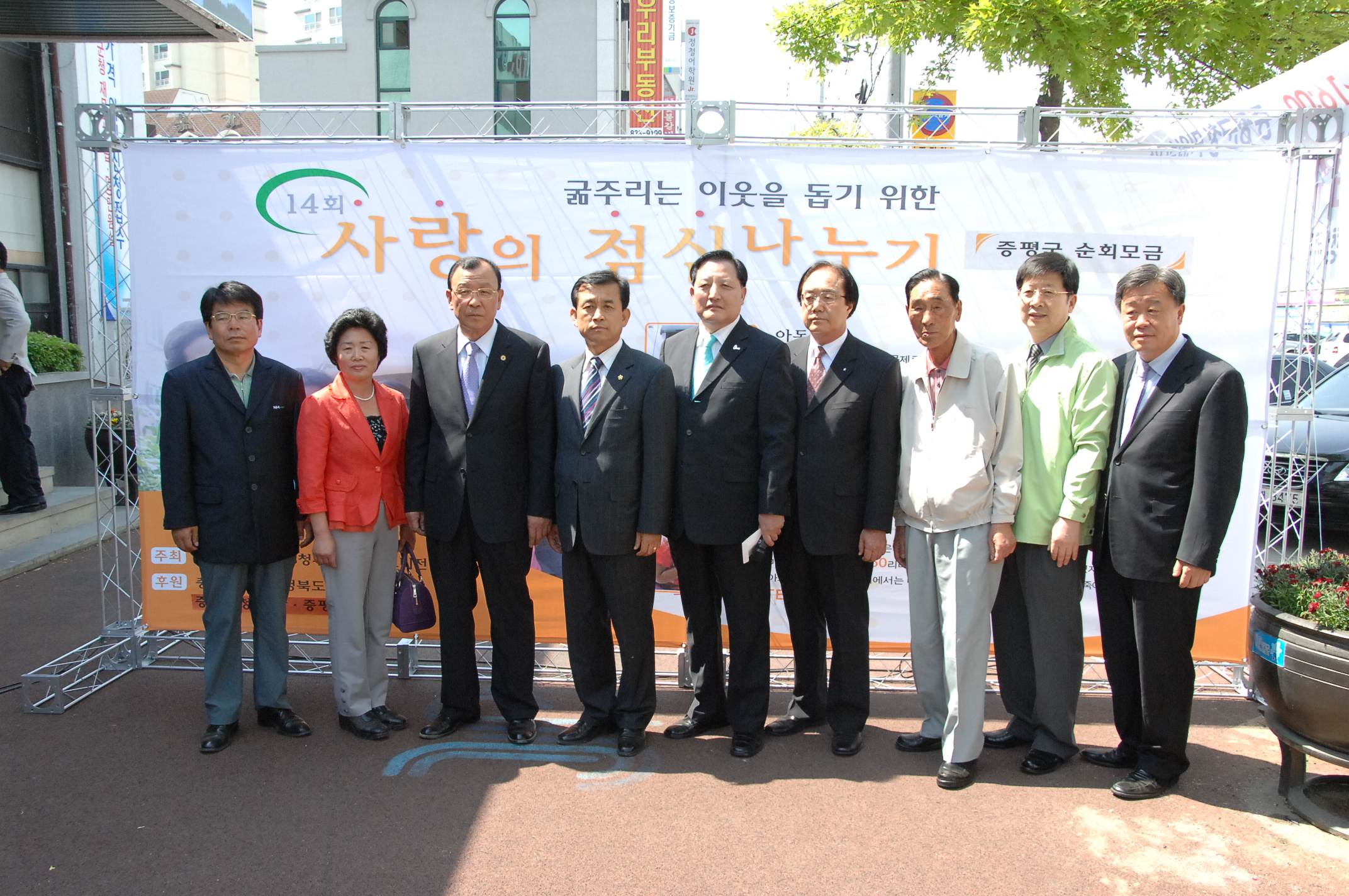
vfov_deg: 43.5
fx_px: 1123
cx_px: 674
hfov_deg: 62.0
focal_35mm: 30
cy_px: 448
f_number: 8.5
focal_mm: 20
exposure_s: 1/320
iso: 800
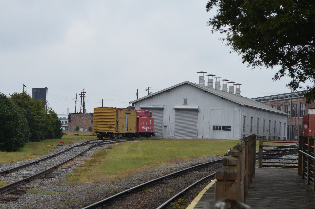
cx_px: 133
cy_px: 104
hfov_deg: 21.4
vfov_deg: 14.2
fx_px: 835
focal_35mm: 96
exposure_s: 1/250
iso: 200
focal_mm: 55
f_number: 8
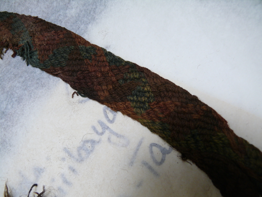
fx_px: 280
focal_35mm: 37
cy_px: 98
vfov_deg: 38.7
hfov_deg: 50.1
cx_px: 131
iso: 160
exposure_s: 1/30
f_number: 2.8
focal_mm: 7.9
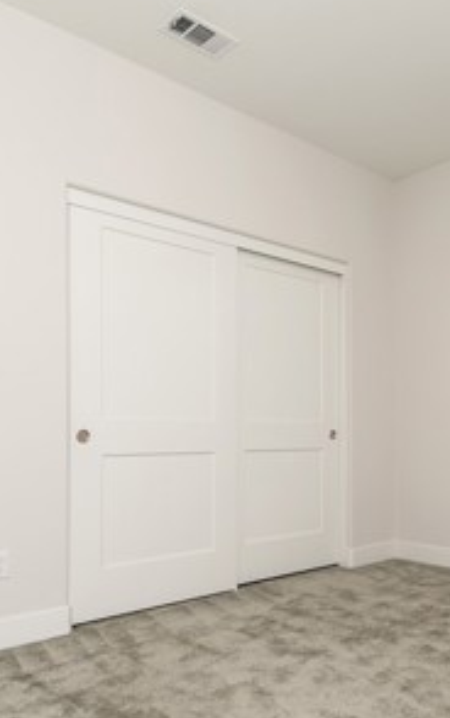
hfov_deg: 38.8
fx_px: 608
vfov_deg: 60.5
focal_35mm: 31
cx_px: 372
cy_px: 442
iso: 200
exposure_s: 1/60
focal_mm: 14
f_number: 4.5
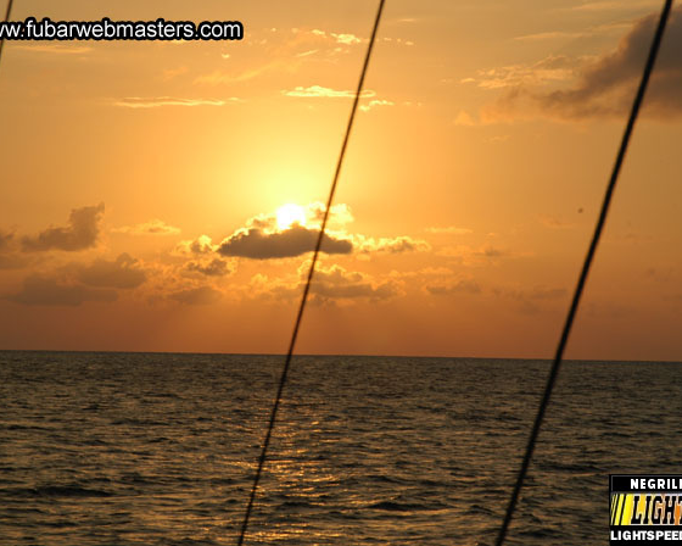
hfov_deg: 13.3
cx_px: 342
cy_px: 273
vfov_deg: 10.7
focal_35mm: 145
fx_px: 2918
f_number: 11
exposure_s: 1/500
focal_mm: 85
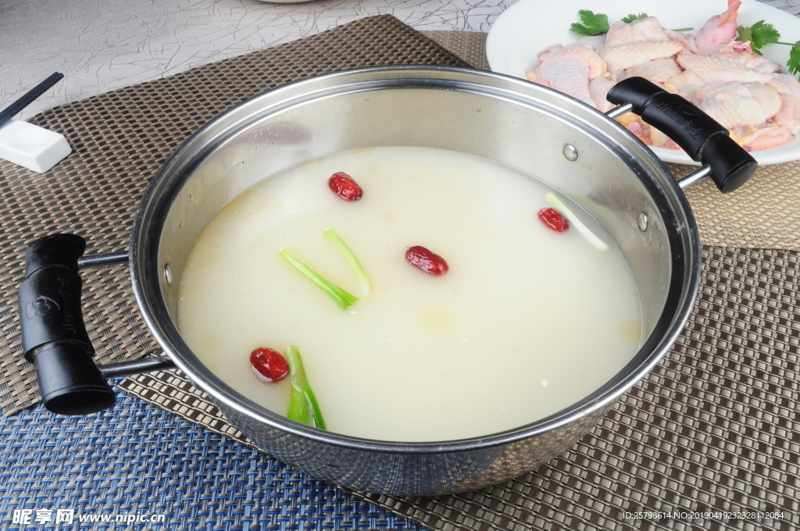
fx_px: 732
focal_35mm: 33
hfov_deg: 57.3
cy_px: 266
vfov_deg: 39.9
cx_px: 400
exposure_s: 1/125
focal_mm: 22
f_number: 20
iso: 800
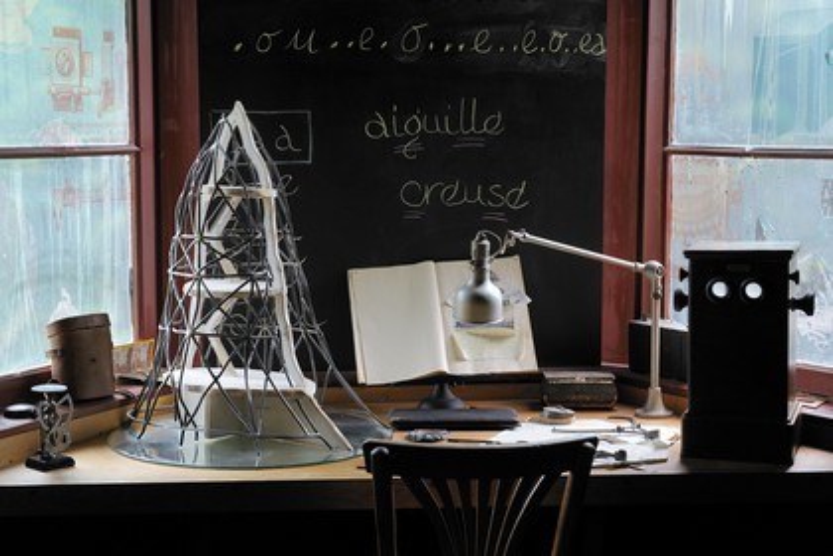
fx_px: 1527
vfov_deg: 20.6
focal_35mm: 66
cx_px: 416
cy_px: 278
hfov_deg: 30.5
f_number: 7.1
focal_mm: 66
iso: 400
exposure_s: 1/4
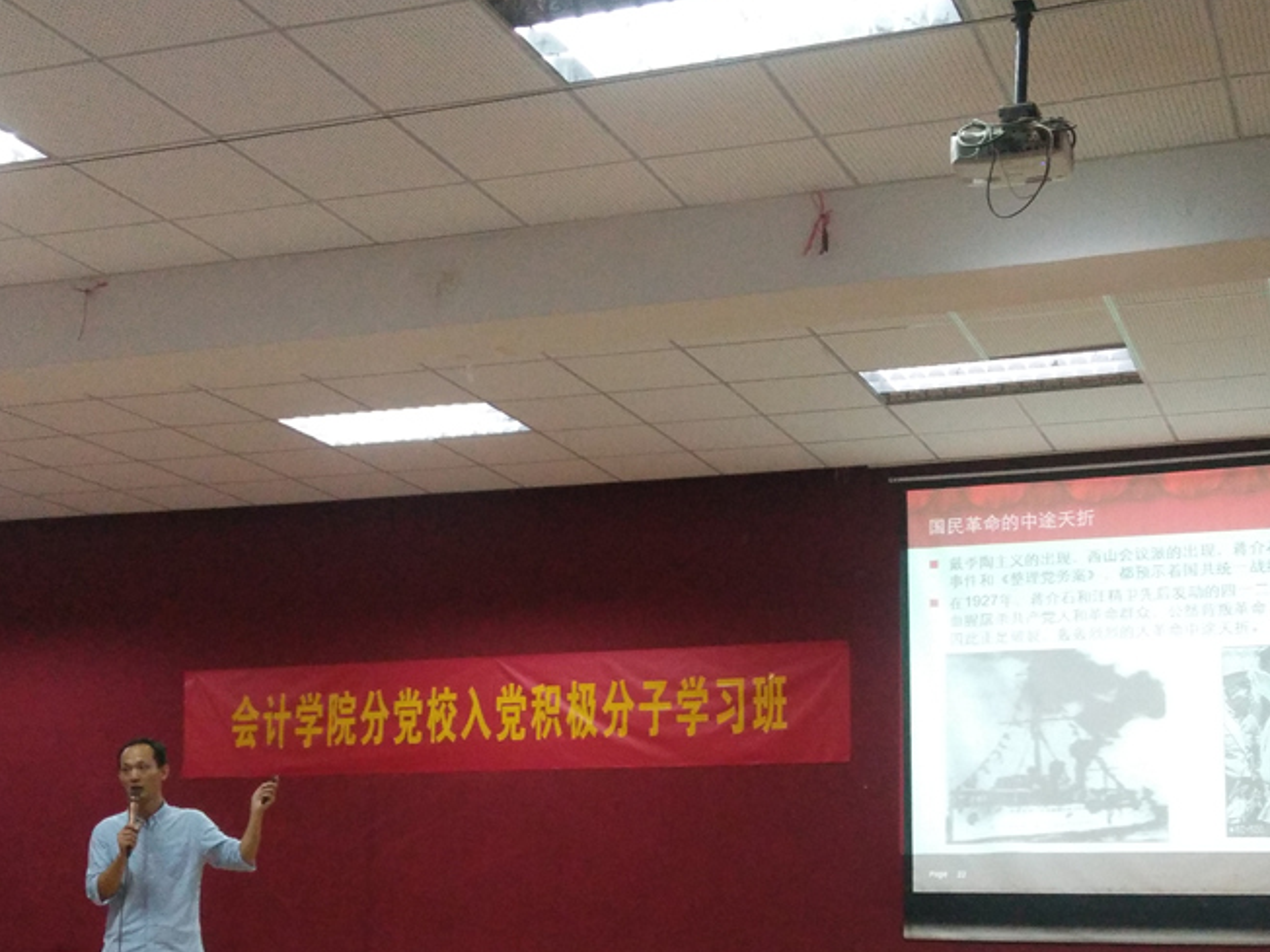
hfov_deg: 61.7
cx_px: 625
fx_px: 1064
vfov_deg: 47.4
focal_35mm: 29
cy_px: 643
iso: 309
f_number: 2.2
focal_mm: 3.66
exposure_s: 1/33.3
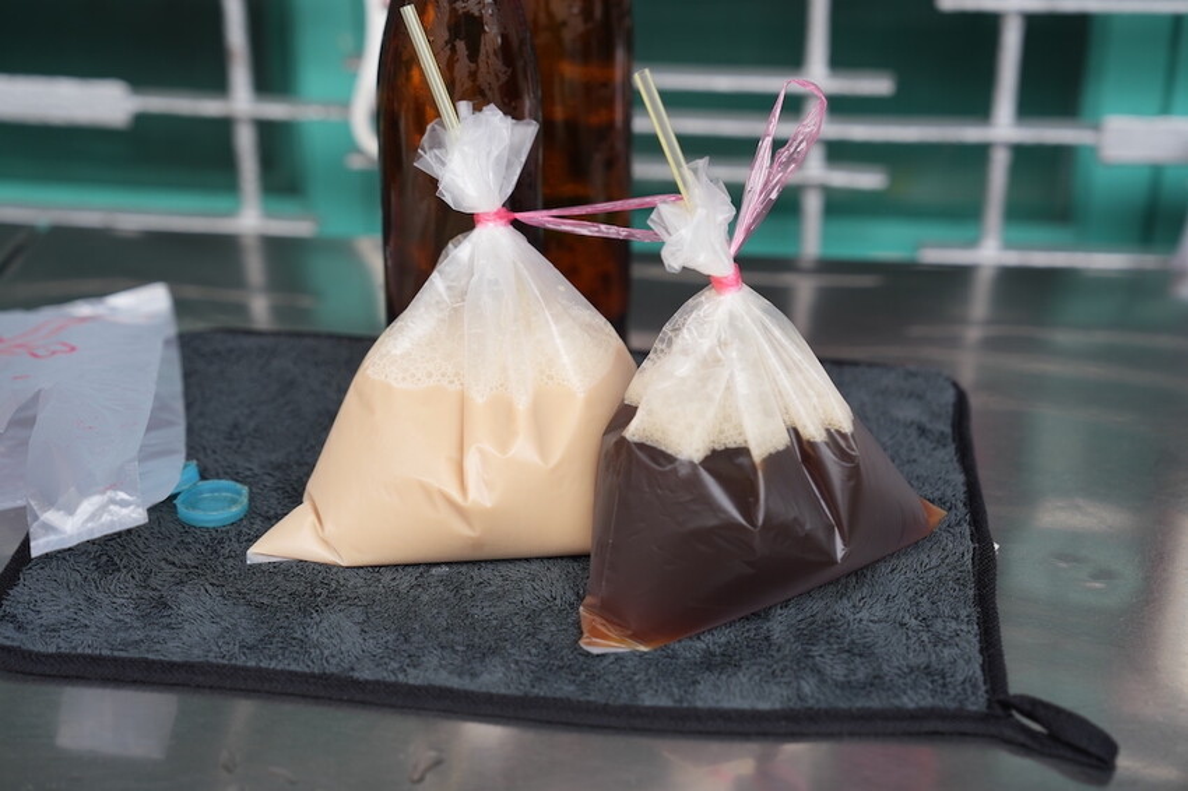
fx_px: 2078
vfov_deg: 21.6
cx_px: 594
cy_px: 396
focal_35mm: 63
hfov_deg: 31.9
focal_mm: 63
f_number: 3.5
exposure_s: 1/160
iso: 160
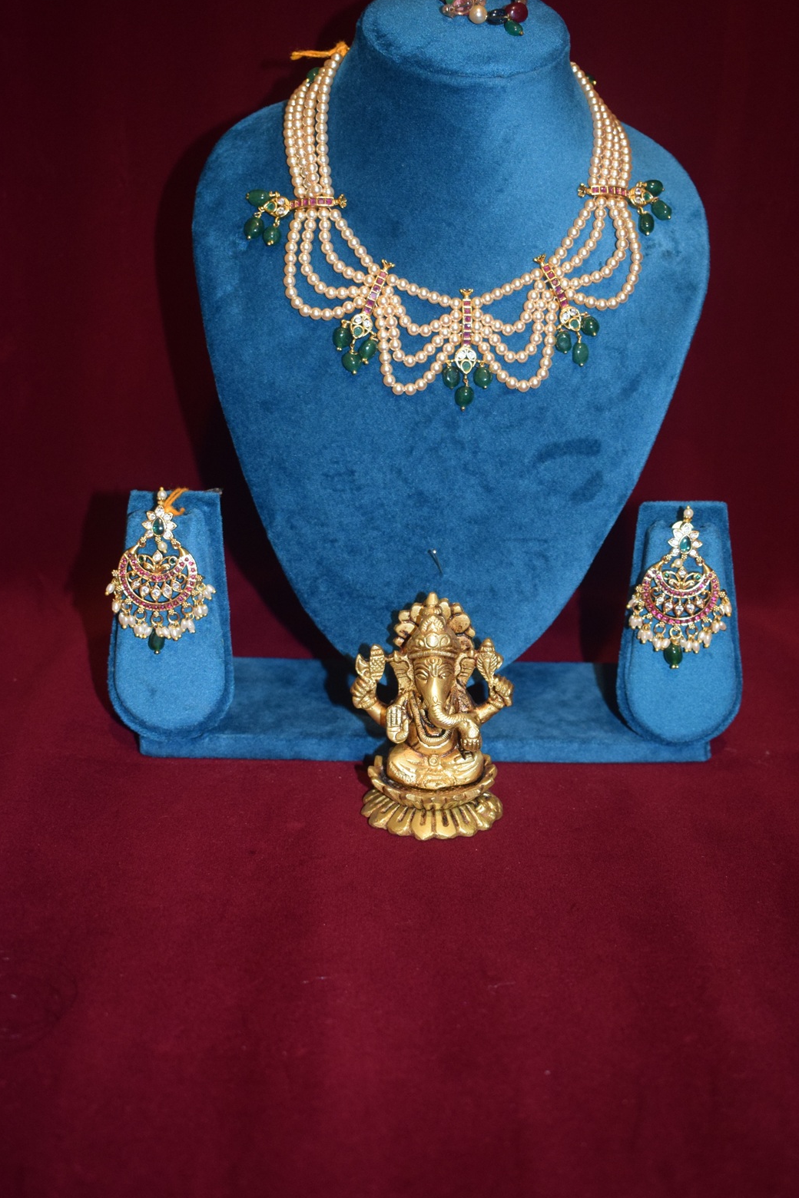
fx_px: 1498
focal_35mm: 45
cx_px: 453
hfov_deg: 29.8
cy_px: 535
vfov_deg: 43.5
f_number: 4
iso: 1250
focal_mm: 26
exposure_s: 1/60
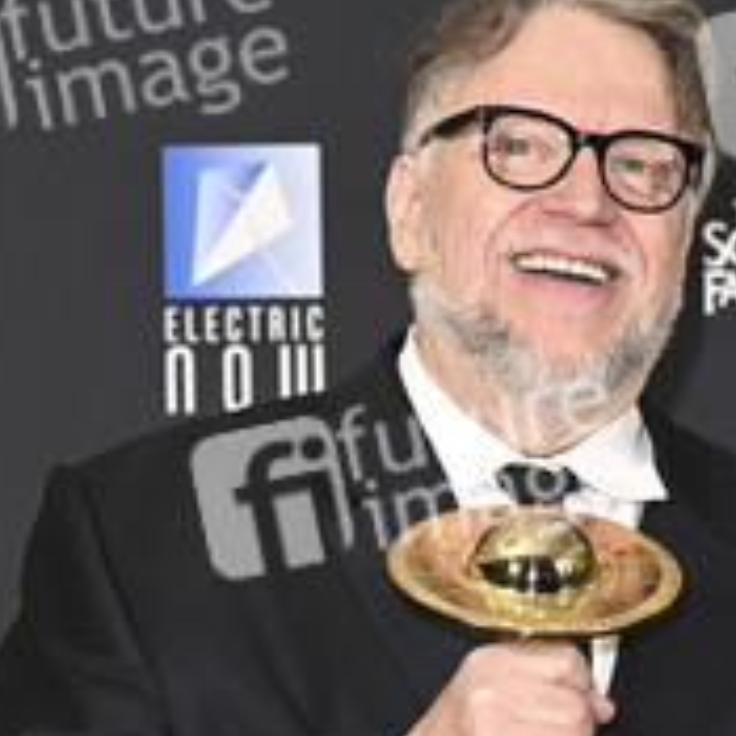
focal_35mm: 173
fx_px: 4162
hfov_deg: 10.1
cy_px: 690
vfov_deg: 10.0
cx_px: 530
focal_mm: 89
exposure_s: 1/320
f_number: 5
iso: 2000
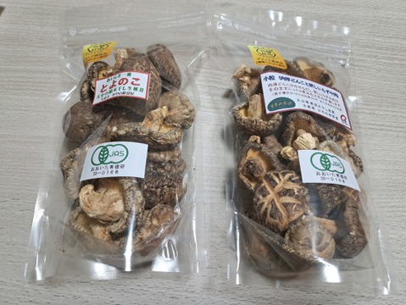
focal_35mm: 24
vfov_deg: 56.9
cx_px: 203
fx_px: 282
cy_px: 152
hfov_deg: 71.6
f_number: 1.8
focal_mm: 5.23
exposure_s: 1/50
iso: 160
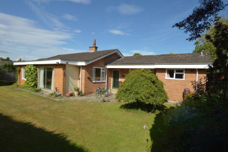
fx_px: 114
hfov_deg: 90.0
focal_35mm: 18
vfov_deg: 67.3
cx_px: 114
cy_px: 76
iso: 200
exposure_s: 1/500
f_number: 8
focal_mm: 12
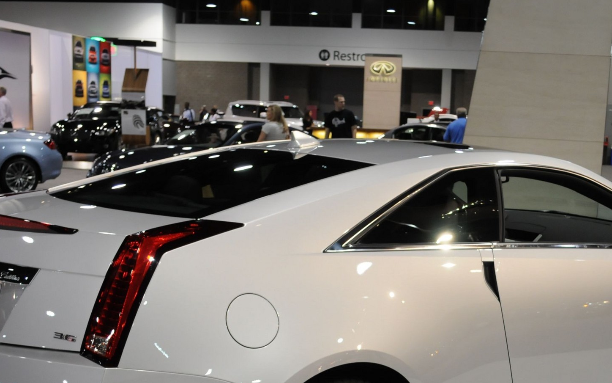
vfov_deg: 22.0
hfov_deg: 34.9
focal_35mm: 58
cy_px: 321
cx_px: 388
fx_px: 967
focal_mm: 22
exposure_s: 1/80
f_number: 4.5
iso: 800
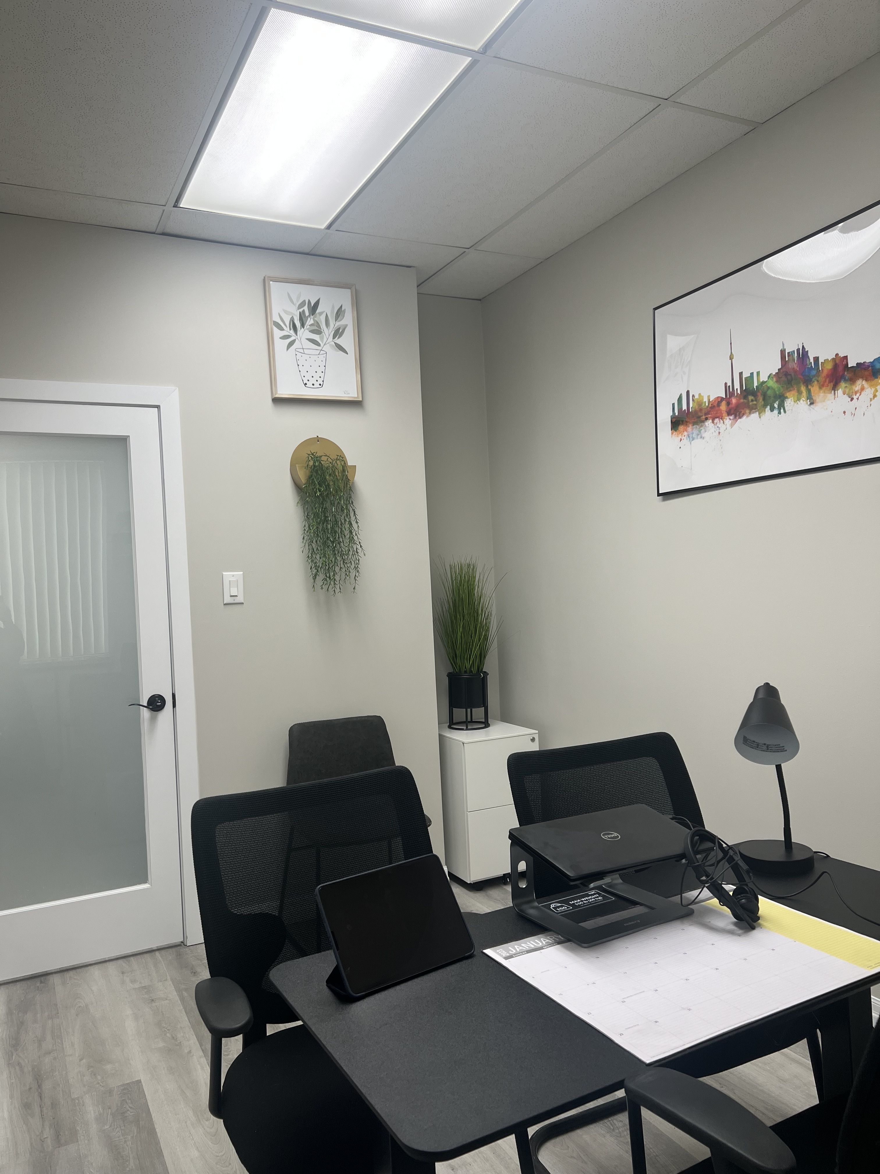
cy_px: 587
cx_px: 440
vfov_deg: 67.3
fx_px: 881
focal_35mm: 26
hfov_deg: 53.1
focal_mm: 5.7
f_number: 1.5
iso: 80
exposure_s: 1/120
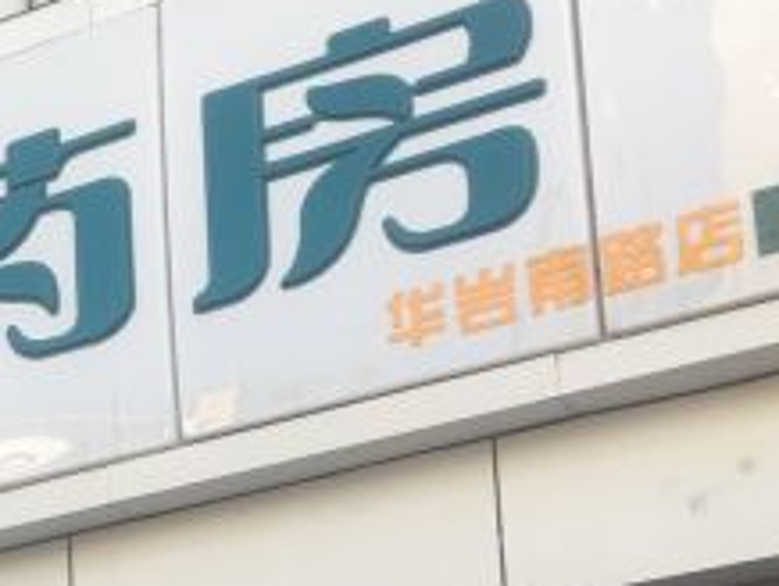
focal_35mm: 93
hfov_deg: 20.4
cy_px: 947
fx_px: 2095
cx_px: 16
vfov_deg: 14.5
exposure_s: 1/187
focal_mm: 4.15
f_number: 2.2
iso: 25
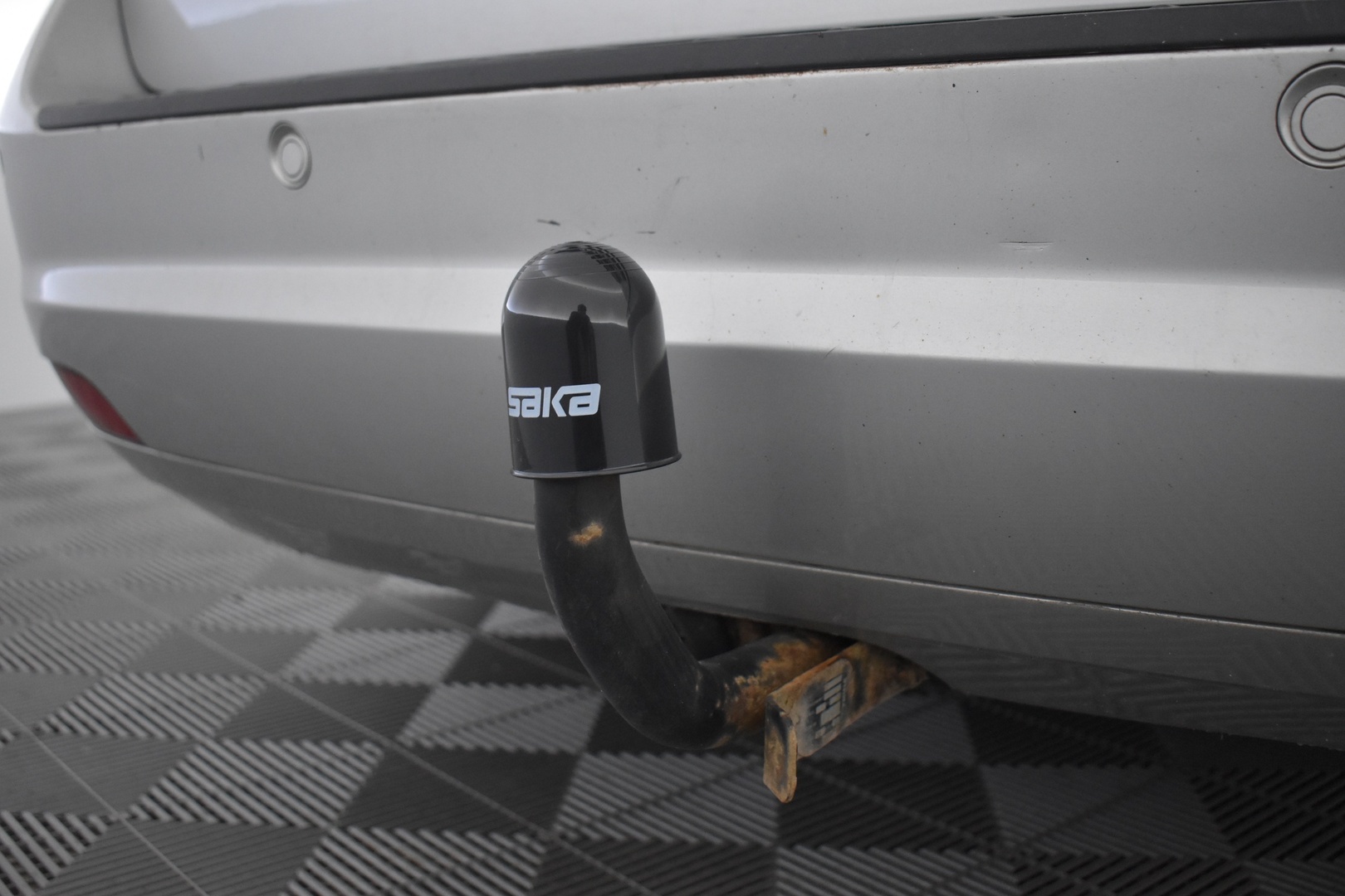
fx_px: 1401
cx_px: 672
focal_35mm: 38
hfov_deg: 51.3
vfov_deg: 35.5
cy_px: 448
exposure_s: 1/60
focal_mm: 25
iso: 2200
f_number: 4
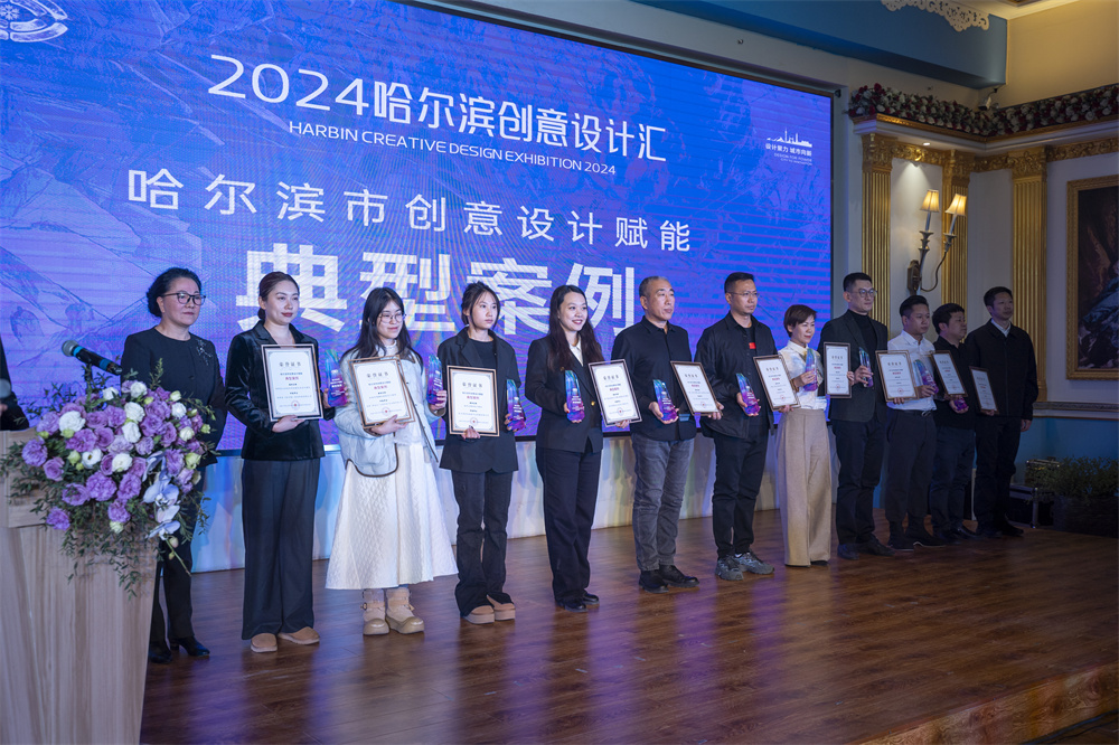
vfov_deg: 36.8
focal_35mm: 36
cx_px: 560
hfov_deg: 53.1
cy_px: 372
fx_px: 1119
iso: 320
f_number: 4
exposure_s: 1/160
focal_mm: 36
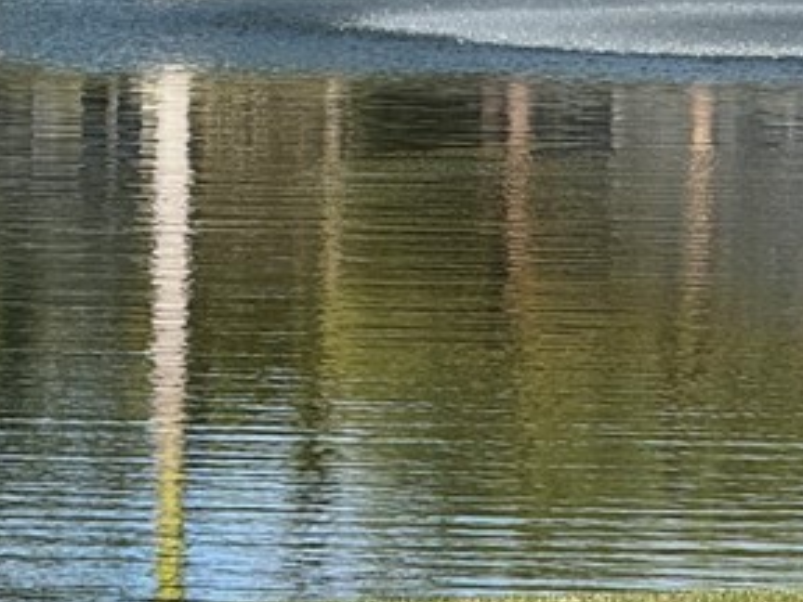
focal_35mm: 427
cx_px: 700
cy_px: -362
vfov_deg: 3.5
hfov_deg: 4.6
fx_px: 9905
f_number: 2.8
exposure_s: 1/1546
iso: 50
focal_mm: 15.66
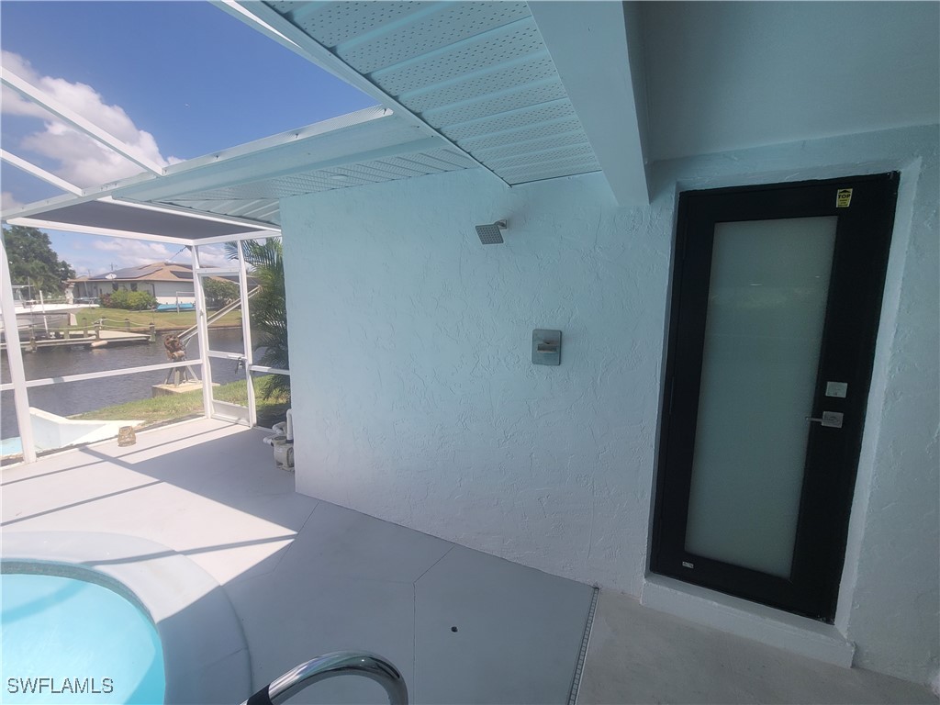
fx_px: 353
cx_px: 470
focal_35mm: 13
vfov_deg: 89.9
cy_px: 352
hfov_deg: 106.2
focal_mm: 2.2
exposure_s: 1/1120
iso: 64
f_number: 2.2
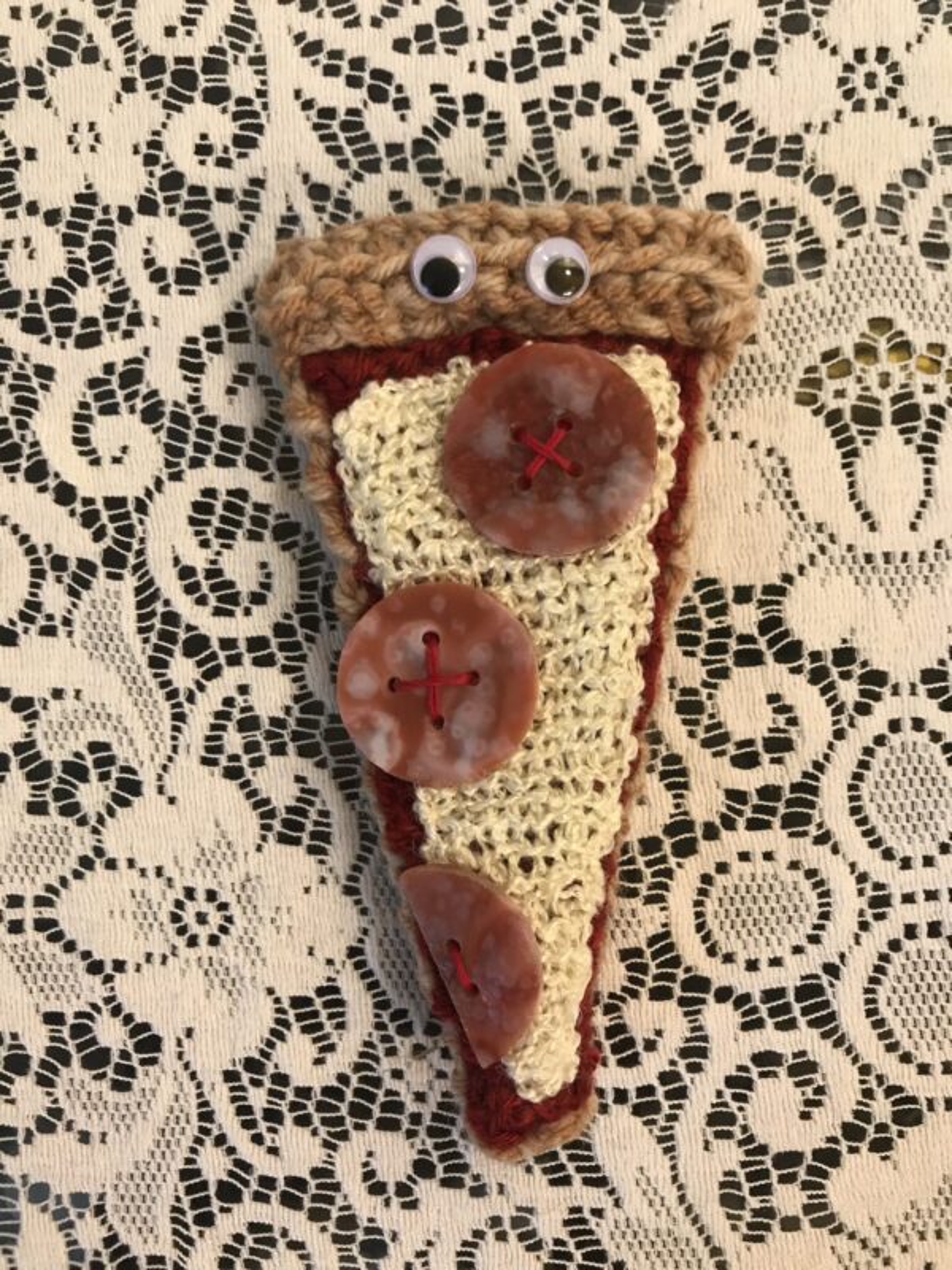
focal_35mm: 28
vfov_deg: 63.4
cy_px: 635
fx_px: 1027
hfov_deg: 49.7
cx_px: 476
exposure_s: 1/15
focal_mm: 3.99
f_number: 1.8
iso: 40
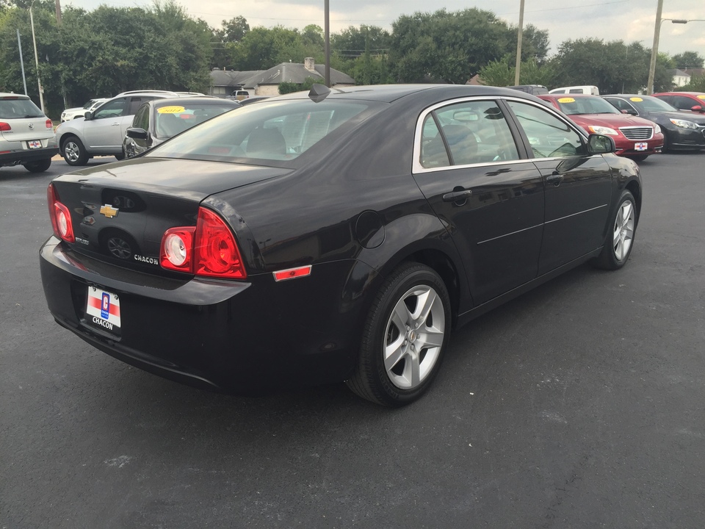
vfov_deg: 48.2
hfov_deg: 61.7
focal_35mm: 29
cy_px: 264
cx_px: 352
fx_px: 591
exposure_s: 1/311
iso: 32
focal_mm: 4.15
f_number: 2.2
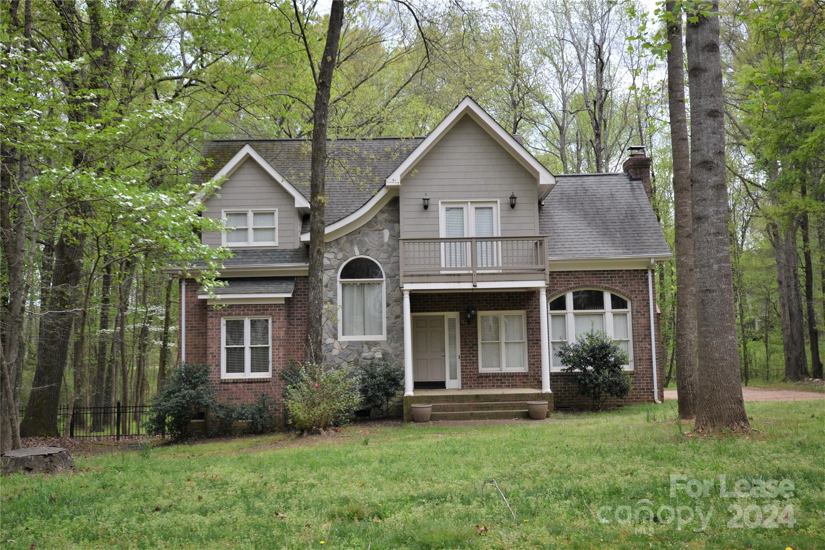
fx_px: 825
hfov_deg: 53.1
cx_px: 412
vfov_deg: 36.9
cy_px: 275
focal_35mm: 36
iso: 140
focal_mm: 24
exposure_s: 1/125
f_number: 5.6
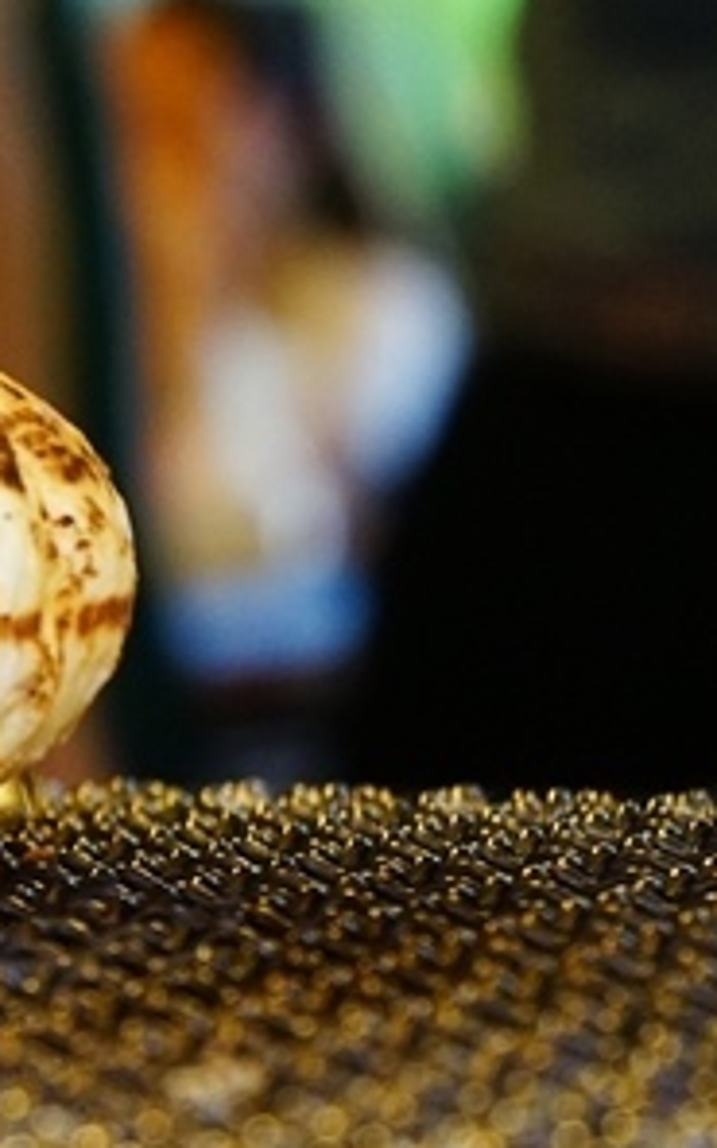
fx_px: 5690
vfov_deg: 11.5
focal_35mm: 182
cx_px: -655
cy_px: 727
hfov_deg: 7.0
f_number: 5.6
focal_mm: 66
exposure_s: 1/80
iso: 3200
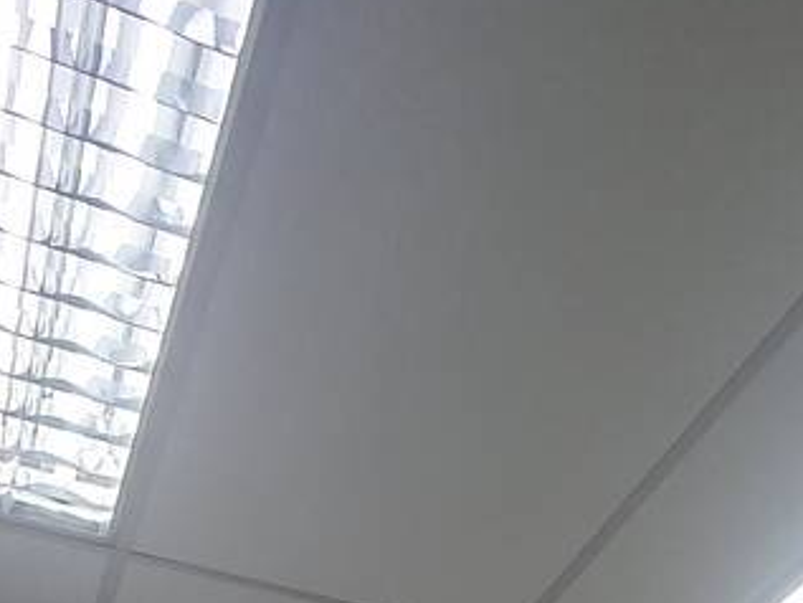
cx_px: 643
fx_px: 1369
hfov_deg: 31.8
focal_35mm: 59
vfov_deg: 16.6
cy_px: 1295
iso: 125
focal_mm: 1.8
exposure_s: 1/60
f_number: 2.2
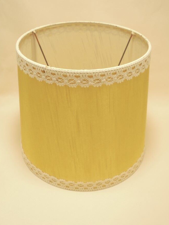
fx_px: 228
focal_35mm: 35
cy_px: 111
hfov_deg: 40.7
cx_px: 84
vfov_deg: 52.6
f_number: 4
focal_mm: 6.1
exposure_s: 1/50
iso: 100
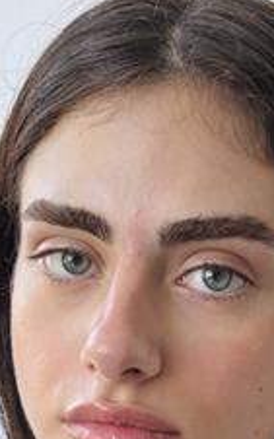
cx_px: 262
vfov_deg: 16.9
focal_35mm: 120
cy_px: 479
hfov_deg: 10.8
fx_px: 1436
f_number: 1.78
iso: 100
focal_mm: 6.76
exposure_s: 1/99
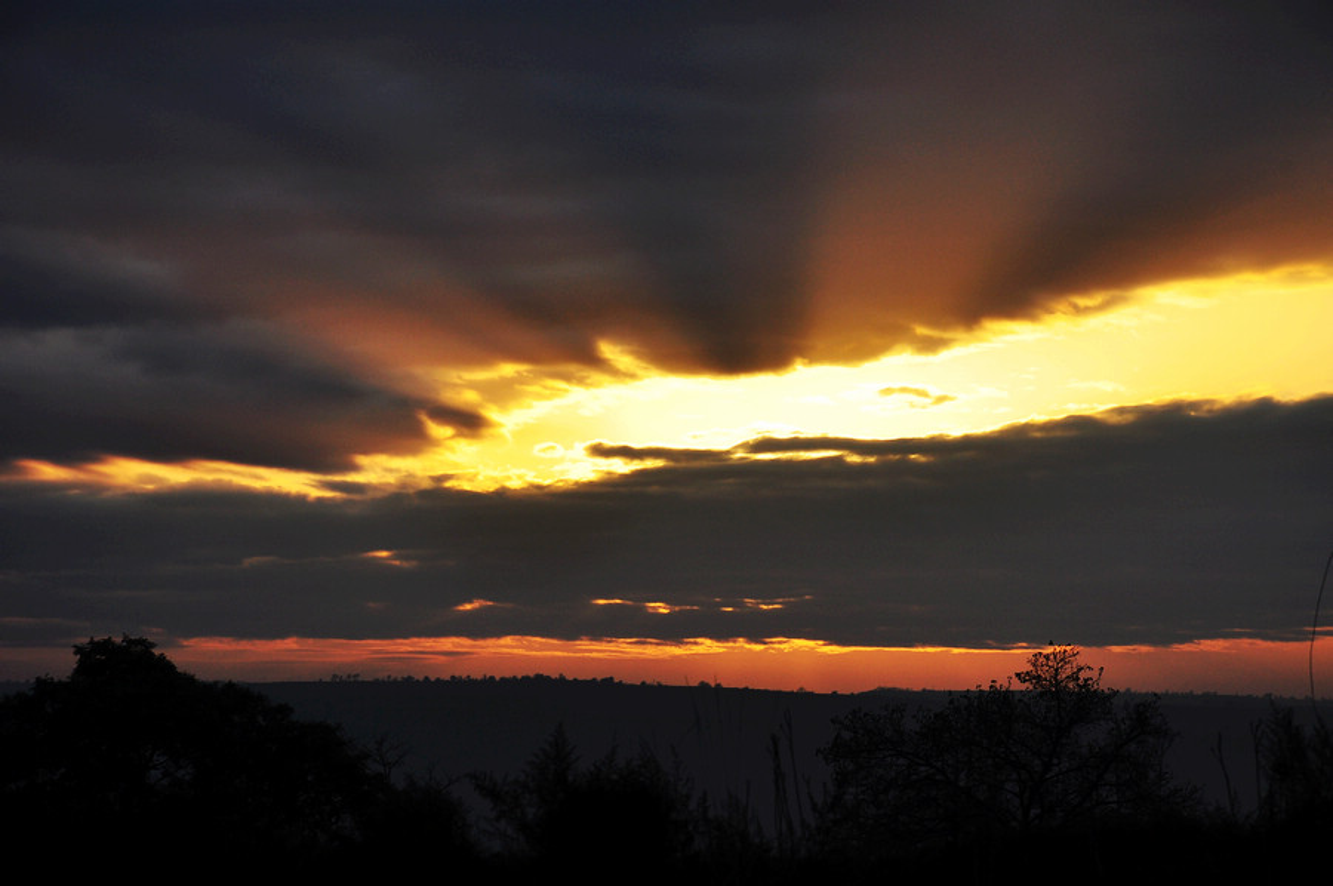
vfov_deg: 9.9
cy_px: 443
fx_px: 5104
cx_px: 666
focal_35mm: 138
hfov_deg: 14.9
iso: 200
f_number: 11
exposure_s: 1/250
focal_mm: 92
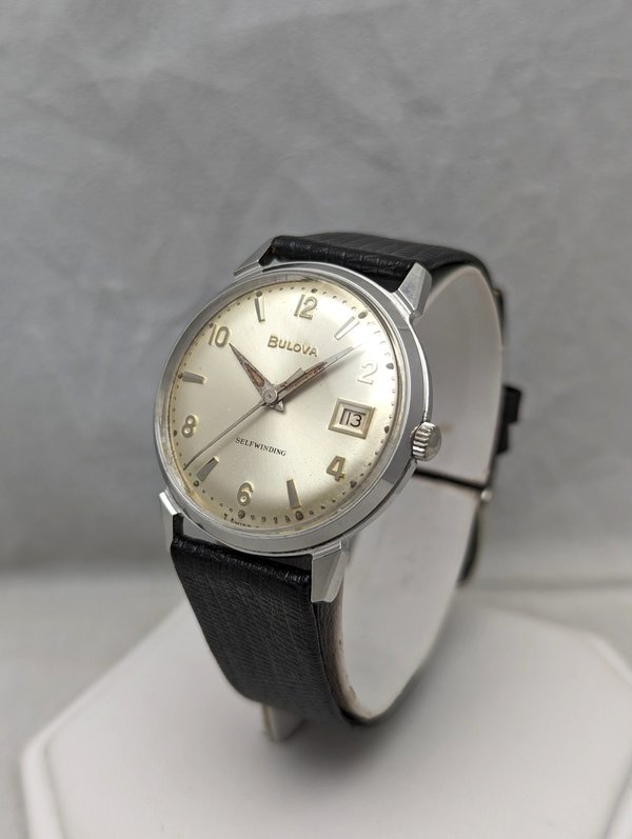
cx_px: 316
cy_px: 420
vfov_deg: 39.6
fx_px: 1166
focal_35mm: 48
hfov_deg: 30.3
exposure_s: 1/120
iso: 100
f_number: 1.85
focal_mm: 6.81
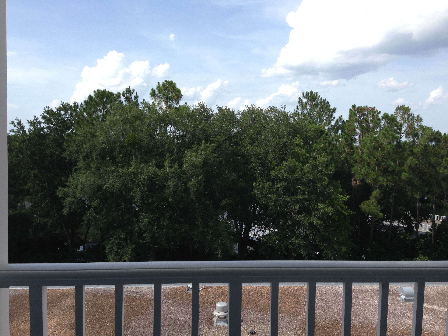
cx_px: 224
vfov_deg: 42.9
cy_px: 168
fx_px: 427
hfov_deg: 55.4
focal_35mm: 33
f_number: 2.4
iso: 50
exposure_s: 1/1178
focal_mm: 4.12
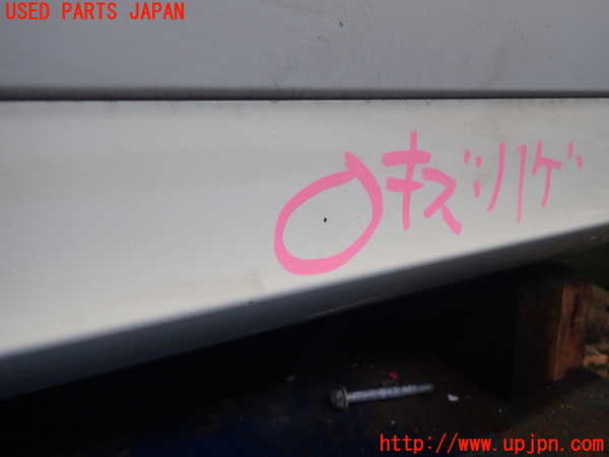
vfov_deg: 46.8
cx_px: 304
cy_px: 228
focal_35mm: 30
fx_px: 528
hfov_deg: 60.0
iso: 200
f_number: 2.3
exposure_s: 1/40
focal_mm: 5.4
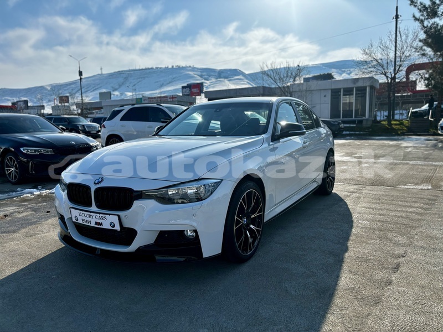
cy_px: 166
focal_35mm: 26
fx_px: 333
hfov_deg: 67.3
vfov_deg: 53.1
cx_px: 222
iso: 50
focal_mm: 5.96
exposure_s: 1/5618
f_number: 1.6
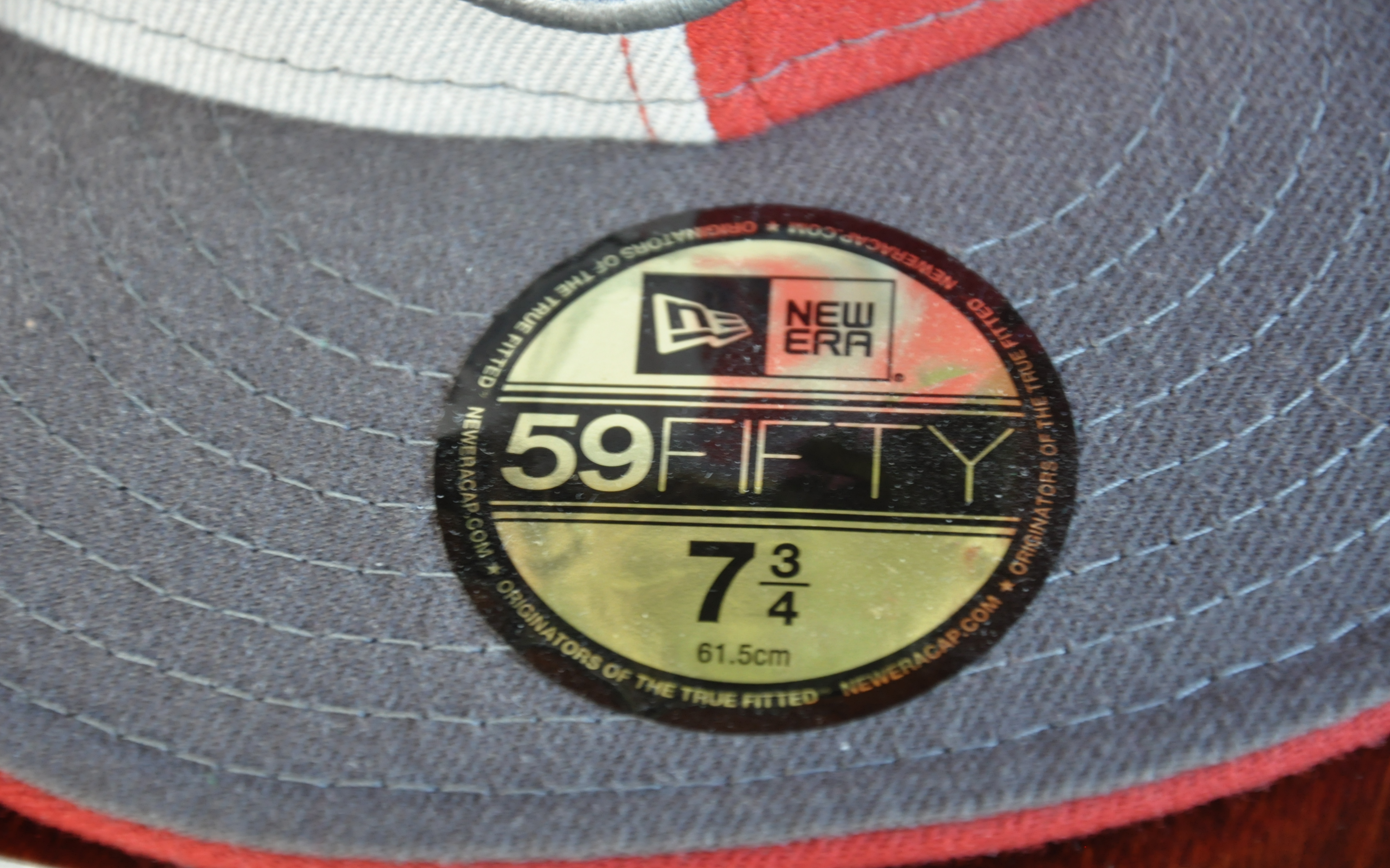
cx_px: 695
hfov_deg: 13.0
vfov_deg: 8.2
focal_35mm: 161
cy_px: 423
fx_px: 6081
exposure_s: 1/30
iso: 800
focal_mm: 105
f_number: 5.6
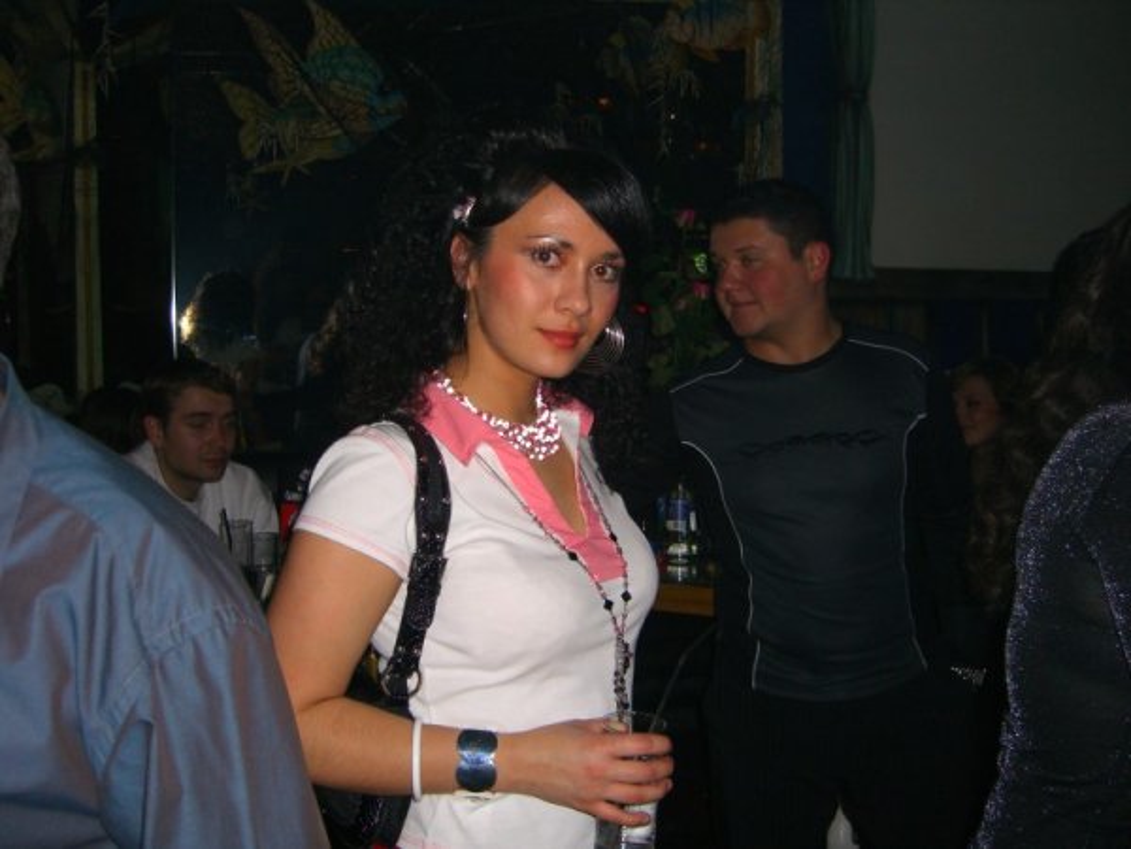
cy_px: 424
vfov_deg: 37.7
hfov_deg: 49.0
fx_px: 1242
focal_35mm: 38
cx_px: 566
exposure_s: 1/60
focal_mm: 7.9
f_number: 2.8
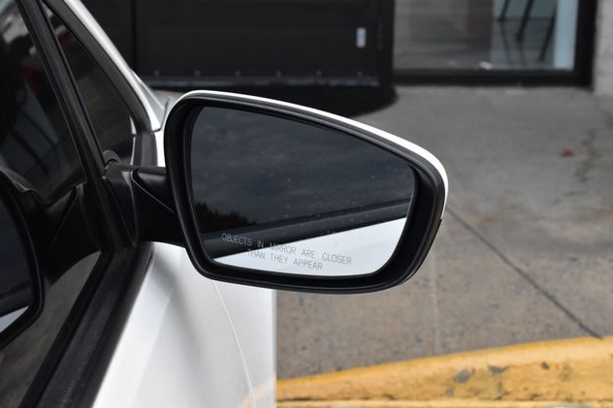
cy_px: 203
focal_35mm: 79
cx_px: 305
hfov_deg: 25.7
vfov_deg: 17.3
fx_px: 1345
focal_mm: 52
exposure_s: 1/500
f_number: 11
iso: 2500
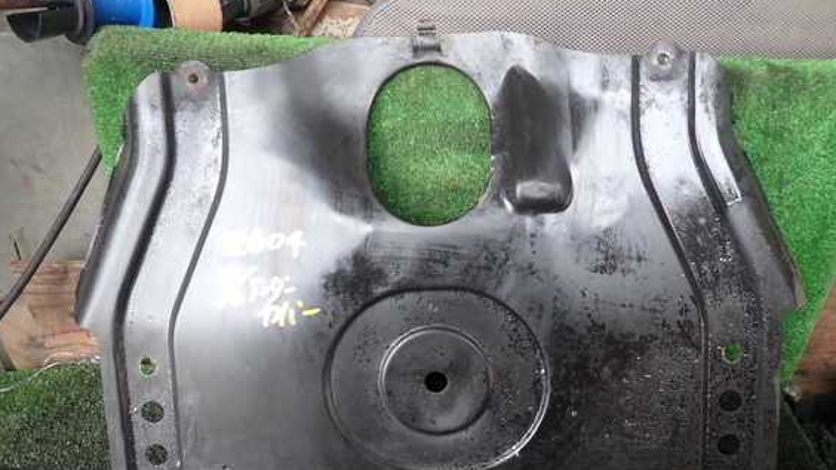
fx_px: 643
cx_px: 430
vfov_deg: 40.1
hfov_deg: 66.1
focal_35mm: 29
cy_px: 252
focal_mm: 4.5
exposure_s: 1/60
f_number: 2
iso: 160
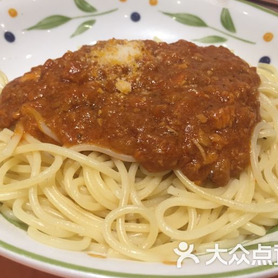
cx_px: 120
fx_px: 318
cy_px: 141
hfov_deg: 47.1
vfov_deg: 47.2
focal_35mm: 35
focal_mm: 4.15
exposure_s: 1/33
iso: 64
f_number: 2.2
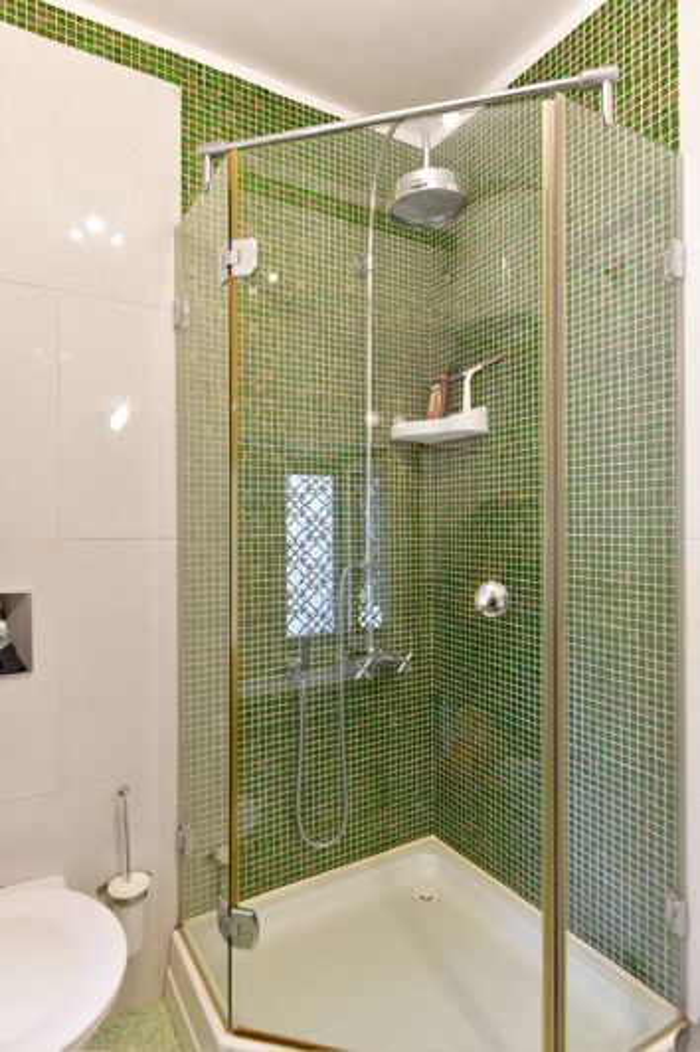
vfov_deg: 84.0
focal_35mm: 20
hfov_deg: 61.9
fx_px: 584
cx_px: 350
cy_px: 526
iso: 800
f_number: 4
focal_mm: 20
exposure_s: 1/60
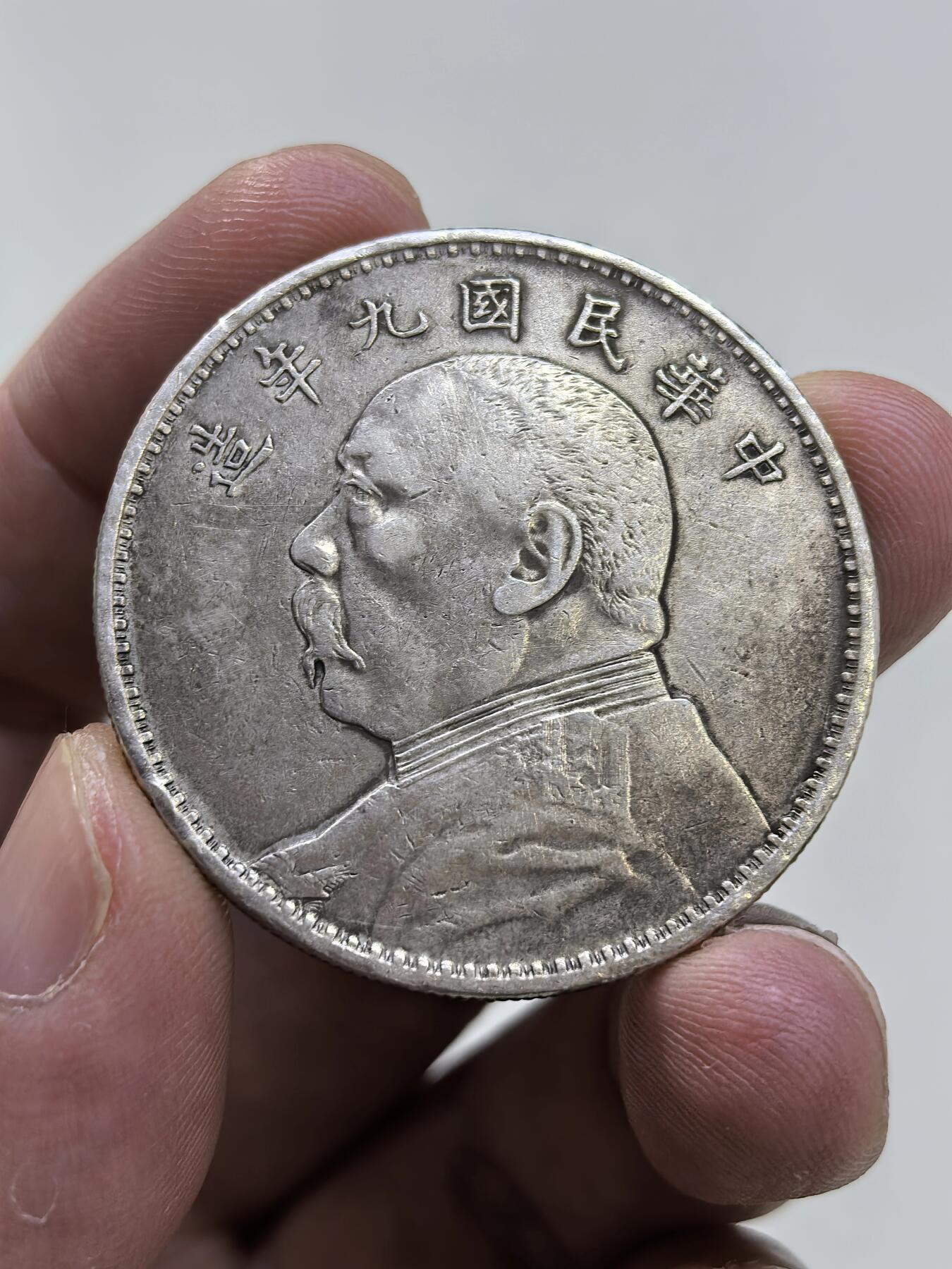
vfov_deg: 35.5
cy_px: 634
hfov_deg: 27.0
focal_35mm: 54
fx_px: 1980
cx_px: 476
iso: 320
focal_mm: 6.98
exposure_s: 1/33.3
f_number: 2
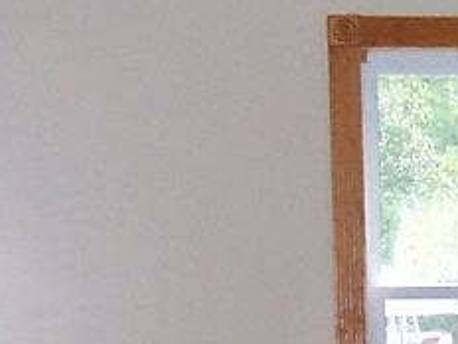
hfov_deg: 10.2
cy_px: 350
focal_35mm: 191
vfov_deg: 7.7
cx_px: 565
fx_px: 2527
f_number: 2.8
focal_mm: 5.6
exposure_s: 1/60
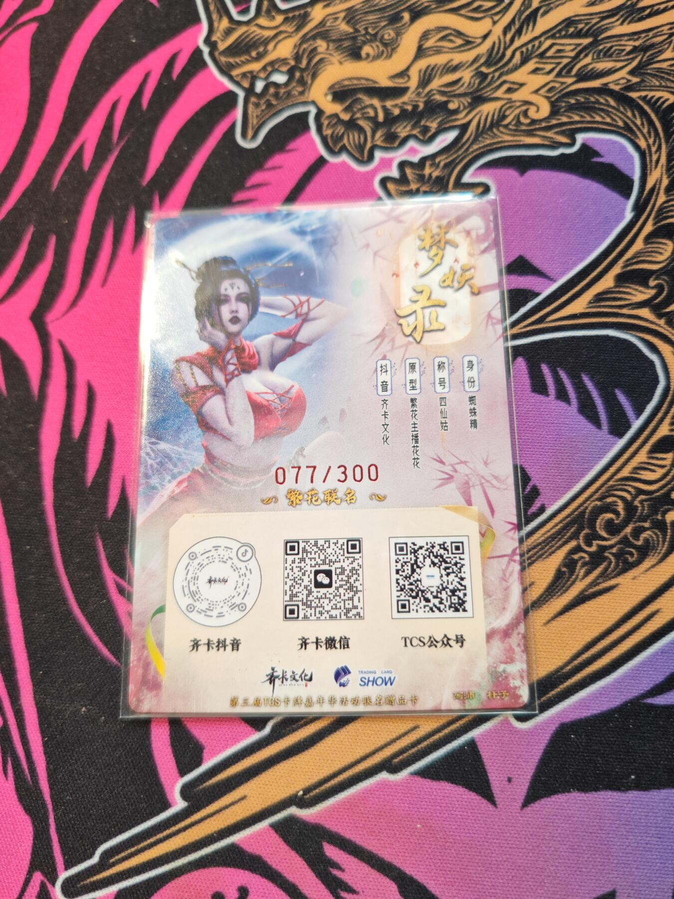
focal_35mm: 26
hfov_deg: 53.1
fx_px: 675
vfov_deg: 67.3
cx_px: 337
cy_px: 450
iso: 160
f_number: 1.6
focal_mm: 5.4
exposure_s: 1/100
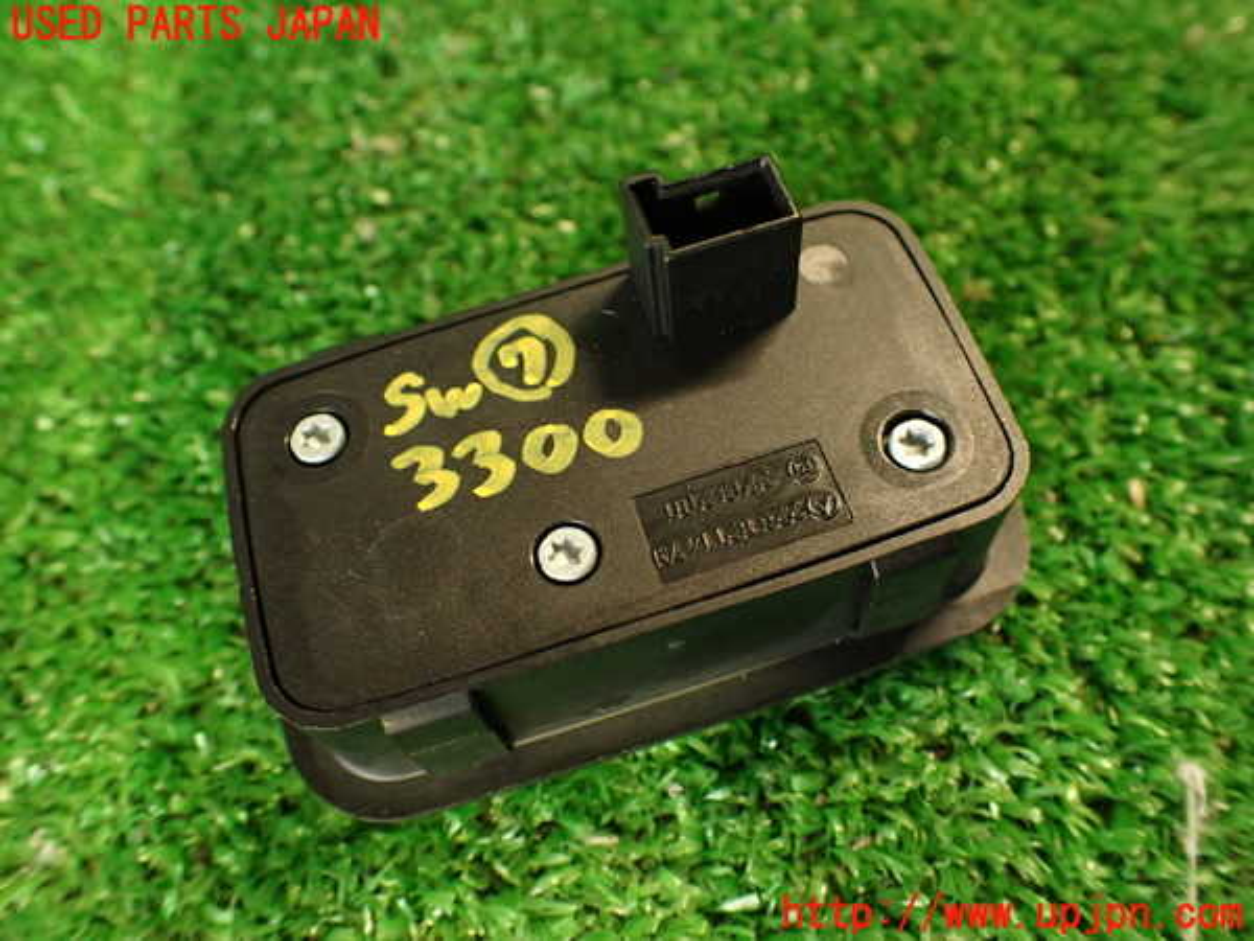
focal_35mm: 30
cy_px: 470
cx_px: 627
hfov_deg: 60.0
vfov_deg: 46.8
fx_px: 1087
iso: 500
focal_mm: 5.4
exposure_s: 1/30
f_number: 2.3
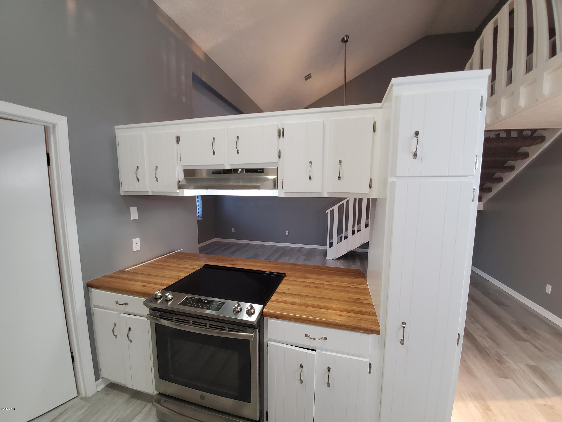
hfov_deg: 106.2
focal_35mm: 13
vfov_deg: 89.9
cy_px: 211
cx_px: 281
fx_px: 211
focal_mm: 1.8
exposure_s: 1/60
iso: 250
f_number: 2.2
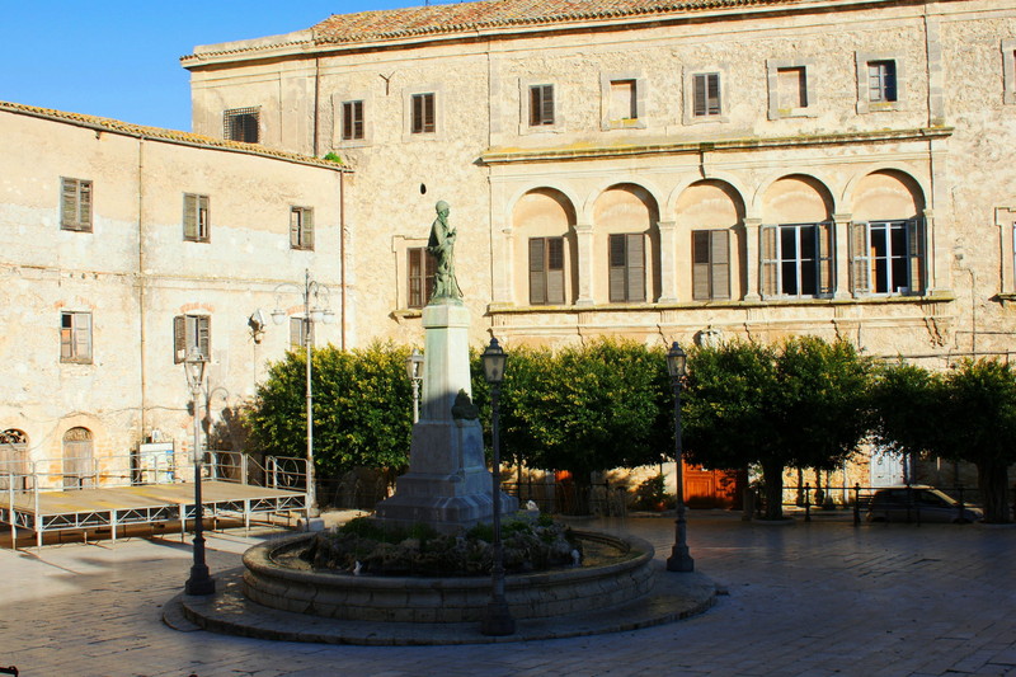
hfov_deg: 46.4
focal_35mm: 42
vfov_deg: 31.9
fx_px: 1185
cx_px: 508
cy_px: 338
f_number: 10
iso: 200
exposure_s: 1/250
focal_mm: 28
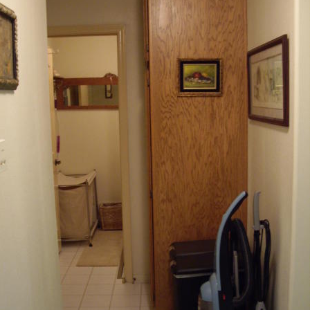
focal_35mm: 45
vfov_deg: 37.4
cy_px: 182
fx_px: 456
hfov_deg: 37.6
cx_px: 155
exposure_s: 1/15
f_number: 2.8
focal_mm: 7.9
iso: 400
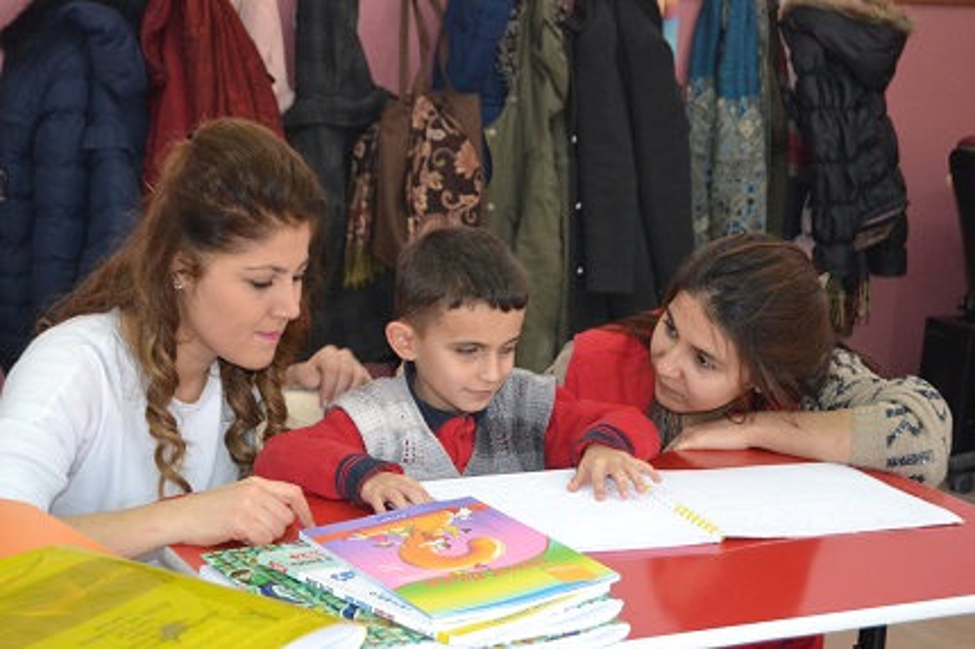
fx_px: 2111
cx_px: 488
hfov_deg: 26.0
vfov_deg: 17.5
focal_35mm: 78
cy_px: 324
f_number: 5.6
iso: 2200
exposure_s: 1/60
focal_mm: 52
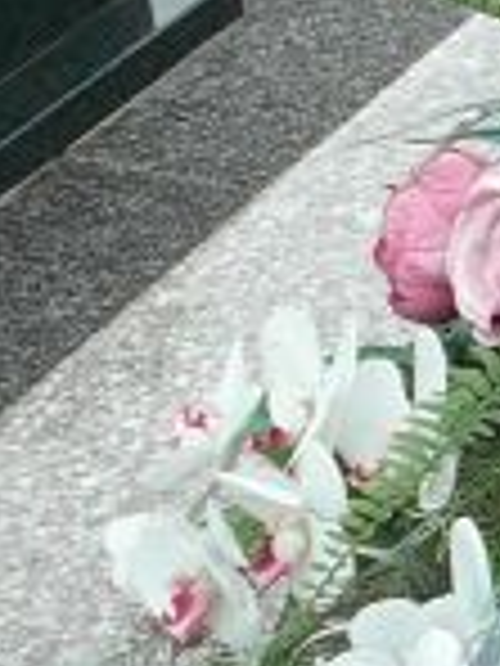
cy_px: 130
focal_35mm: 151
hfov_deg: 9.4
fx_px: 2908
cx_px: 892
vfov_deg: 13.0
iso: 160
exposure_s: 1/30
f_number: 2.8
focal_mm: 5.2
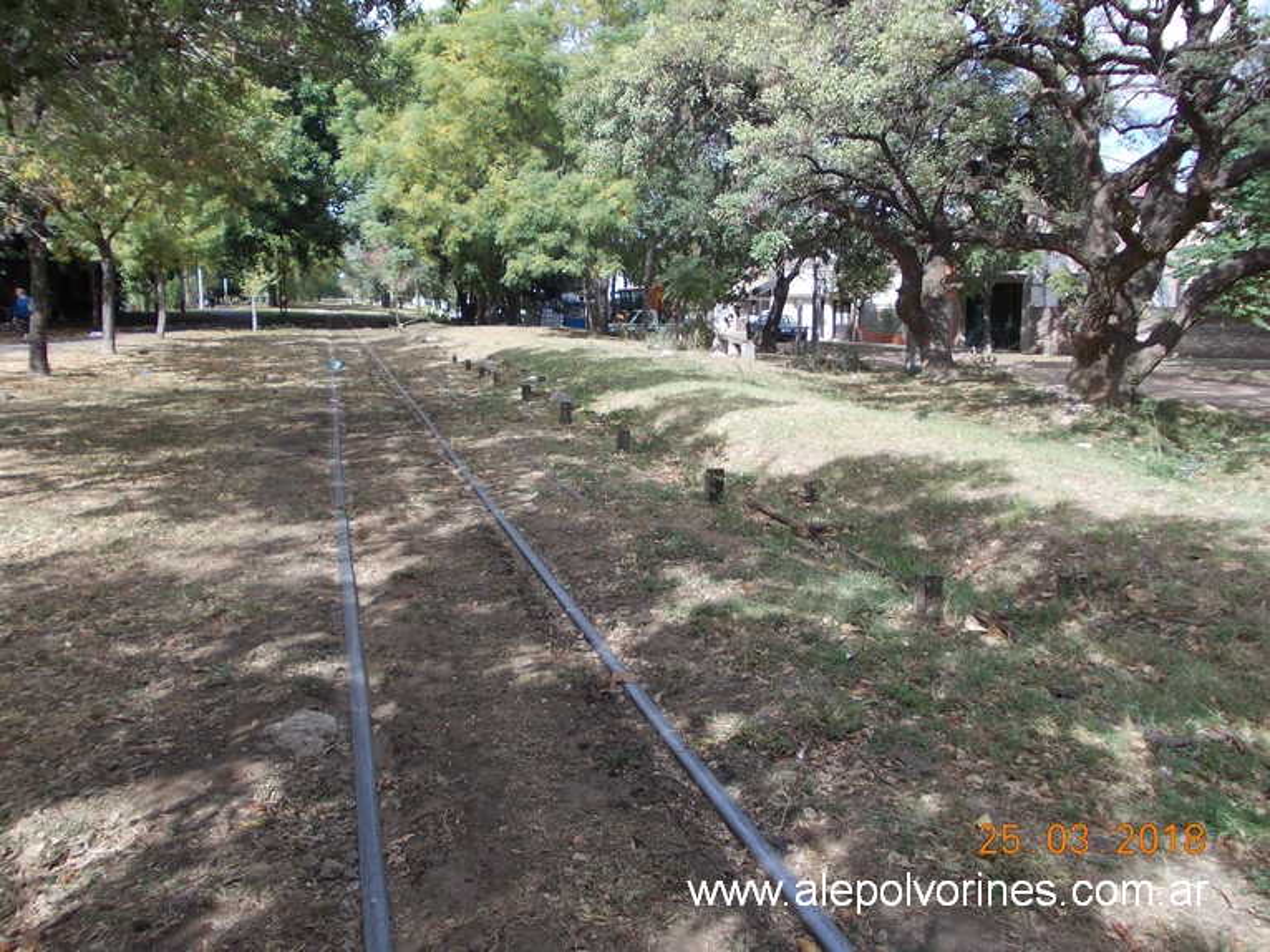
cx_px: 635
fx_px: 1027
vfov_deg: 49.7
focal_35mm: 28
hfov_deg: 63.5
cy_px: 476
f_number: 5.4
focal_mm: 4
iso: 80
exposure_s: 1/160
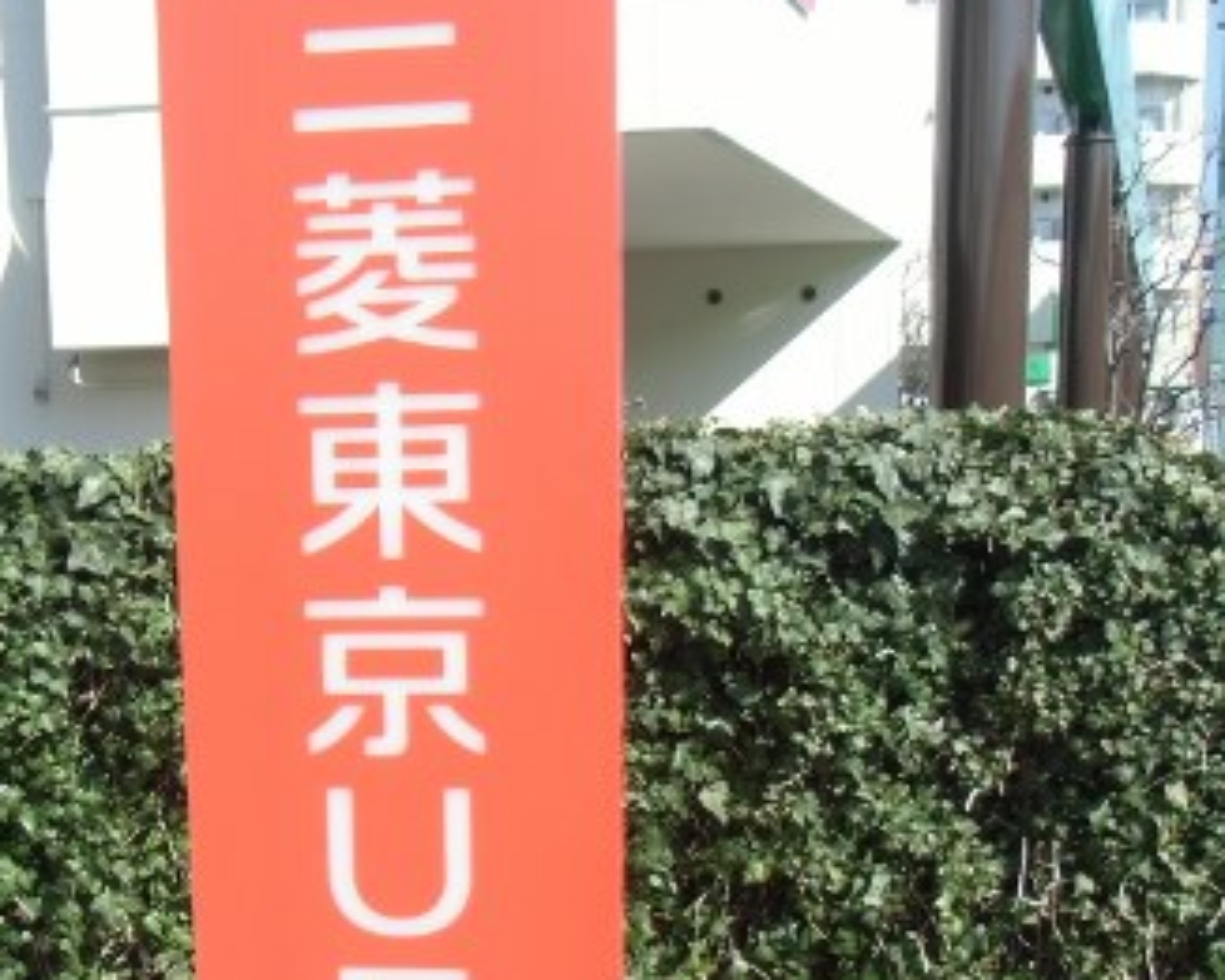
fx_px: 1668
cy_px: 732
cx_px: 387
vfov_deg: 32.2
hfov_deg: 39.7
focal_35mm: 46
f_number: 3
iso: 64
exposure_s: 1/400
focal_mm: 4.24
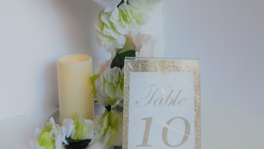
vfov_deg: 33.7
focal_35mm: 34
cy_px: 31
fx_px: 238
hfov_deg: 58.0
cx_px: 131
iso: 125
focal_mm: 4
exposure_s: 1/30
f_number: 3
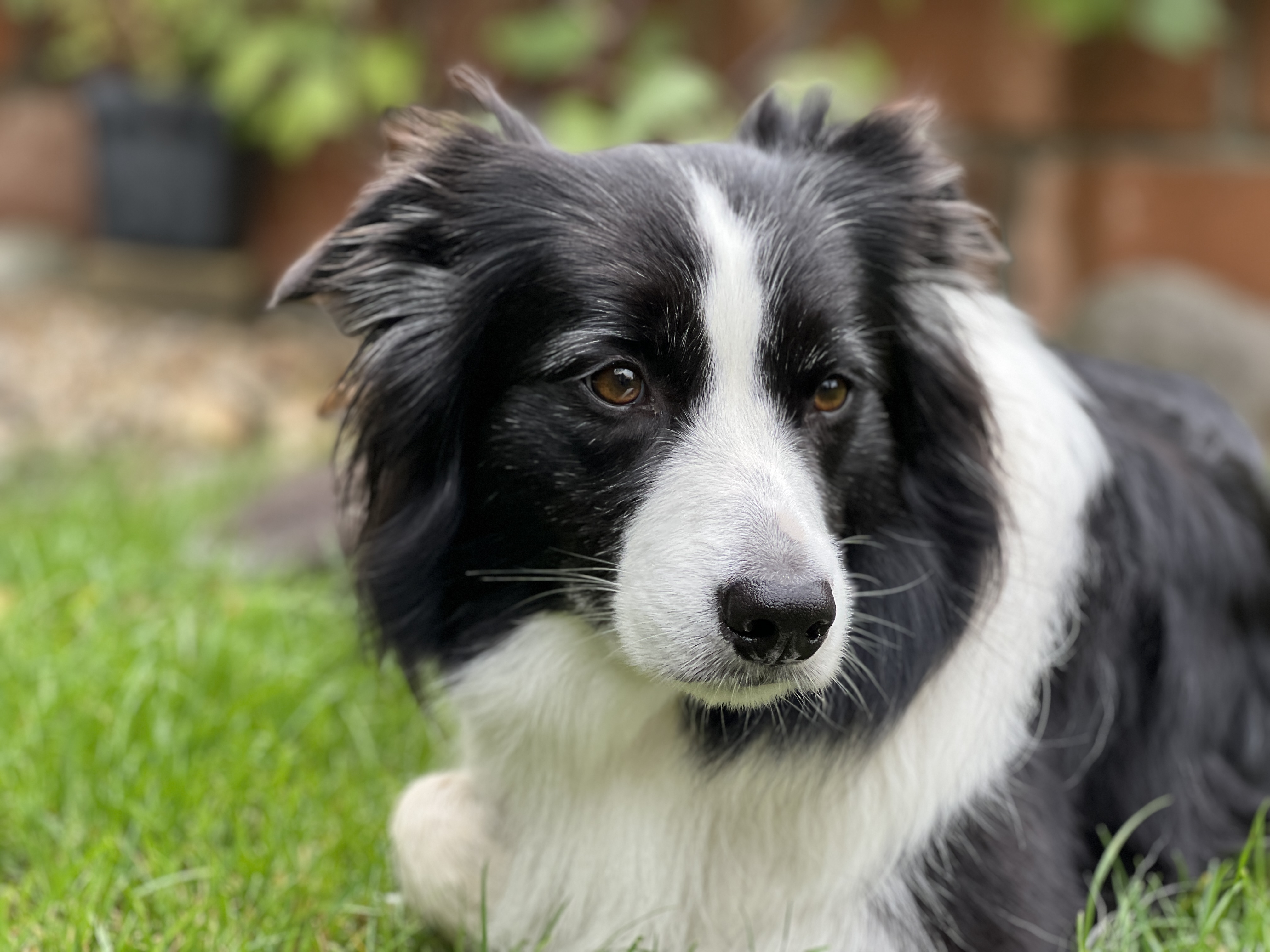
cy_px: 476
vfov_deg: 19.1
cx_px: 635
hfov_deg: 25.3
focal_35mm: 77
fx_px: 2825
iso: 64
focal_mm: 9
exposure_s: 1/121
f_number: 2.8
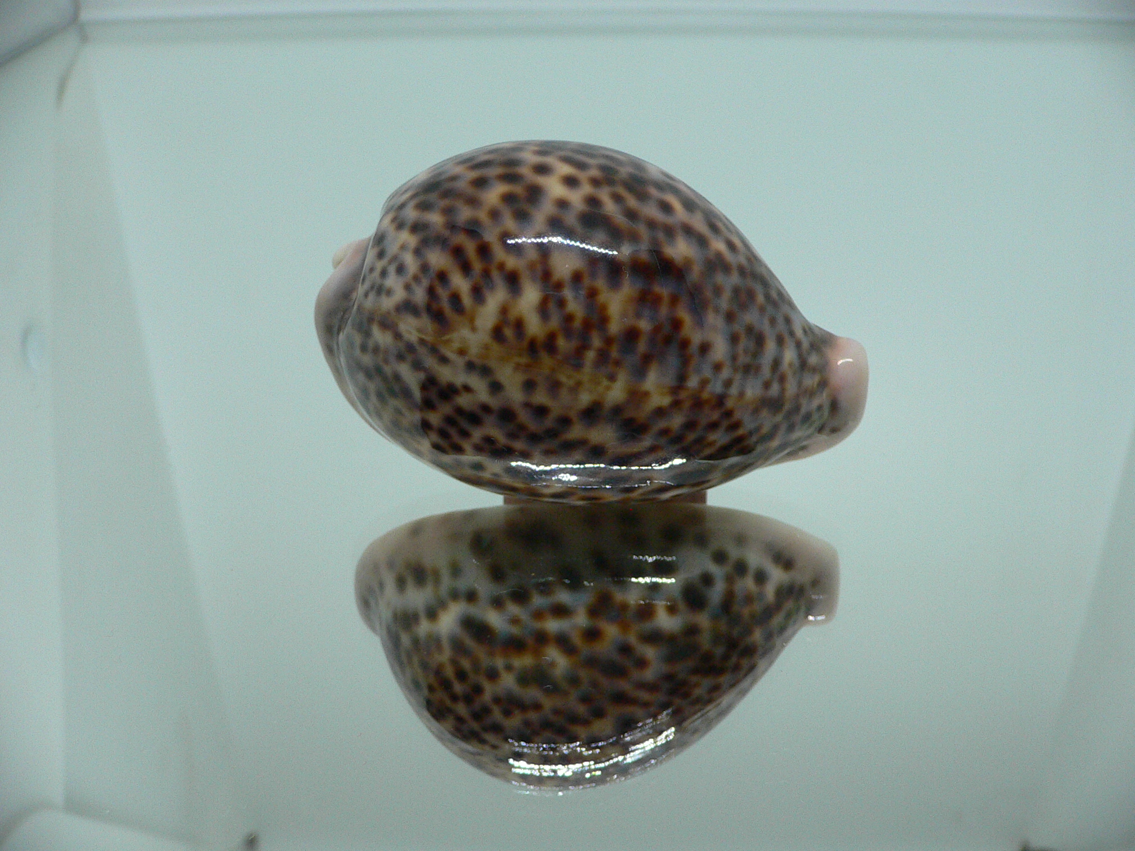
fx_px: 1148
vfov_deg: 40.7
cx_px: 568
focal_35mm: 35
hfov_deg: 52.6
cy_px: 426
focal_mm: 4.6
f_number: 2.8
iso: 200
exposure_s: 1/60
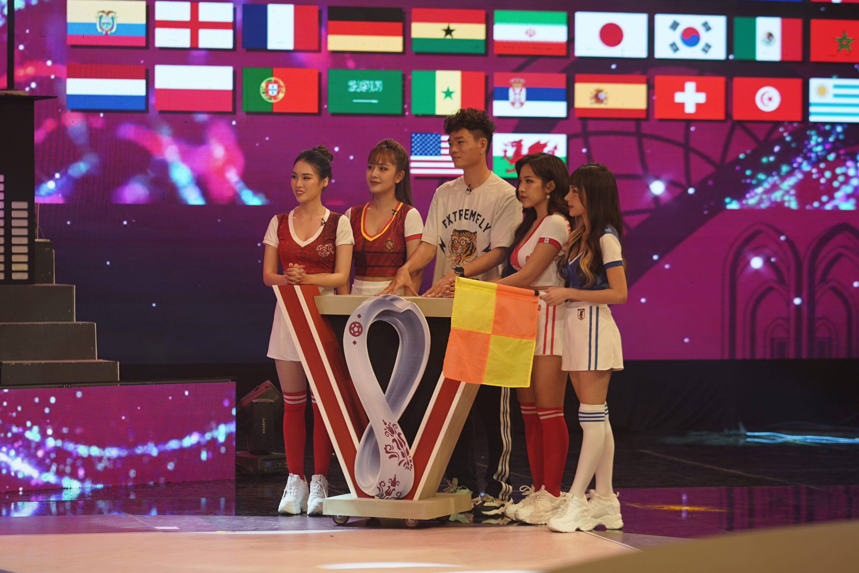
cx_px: 430
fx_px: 3030
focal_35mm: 127
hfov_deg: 16.1
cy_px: 286
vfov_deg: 10.8
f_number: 2.5
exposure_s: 1/125
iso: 160
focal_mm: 85
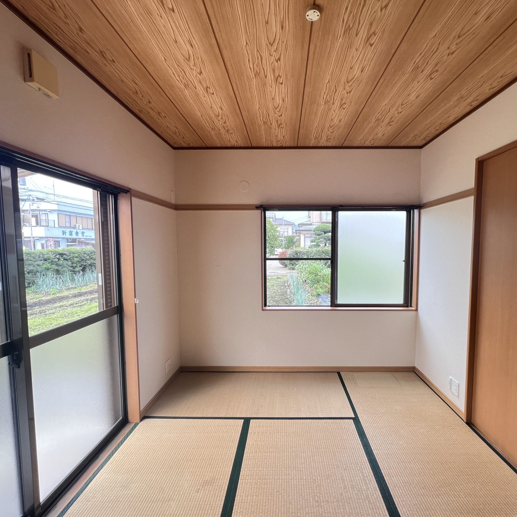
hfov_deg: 87.1
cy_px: 266
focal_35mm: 16
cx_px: 285
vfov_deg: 87.4
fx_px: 270
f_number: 1.8
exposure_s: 1/99
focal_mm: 1.57
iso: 50
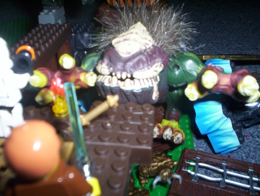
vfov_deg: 37.9
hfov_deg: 48.9
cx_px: 130
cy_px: 98
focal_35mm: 38
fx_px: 286
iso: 140
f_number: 4.5
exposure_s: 1/60
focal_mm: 4.99
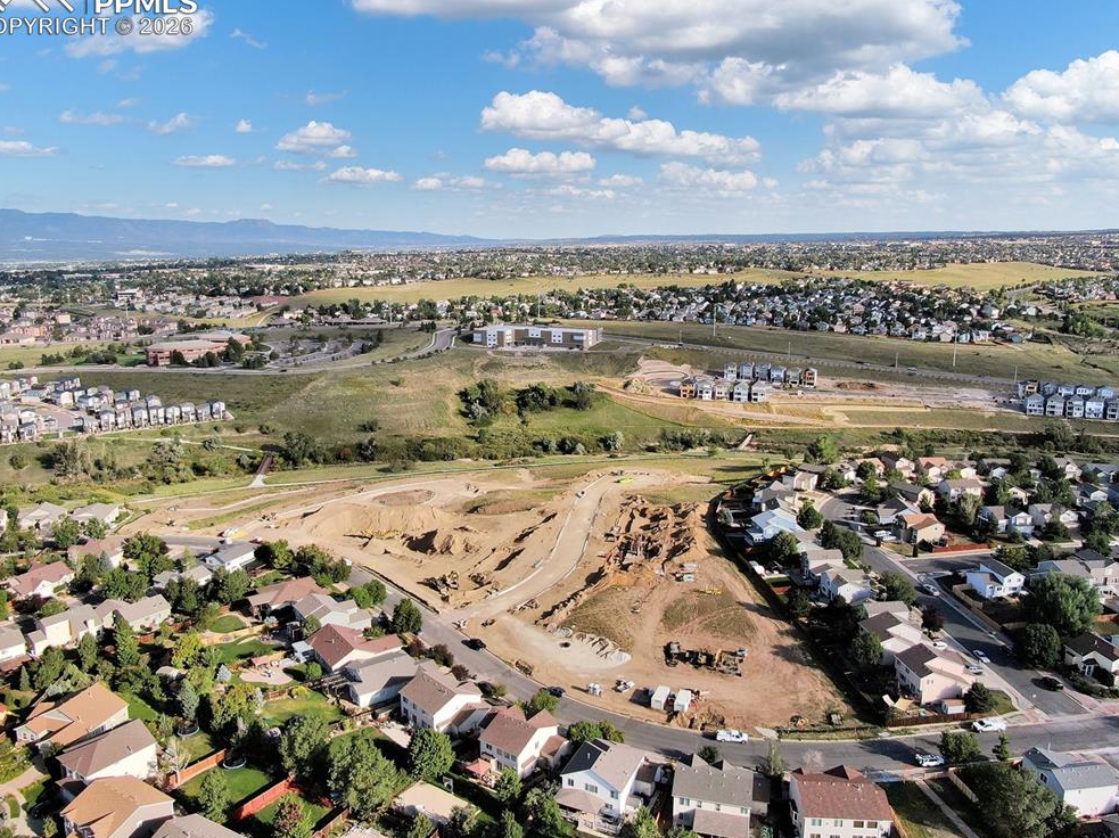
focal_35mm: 25
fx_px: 808
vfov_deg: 54.8
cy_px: 408
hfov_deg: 69.4
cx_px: 552
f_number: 2.8
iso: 100
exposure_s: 1/60
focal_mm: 4.39
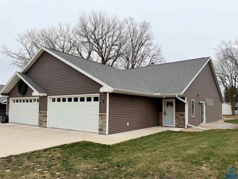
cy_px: 90
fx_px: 165
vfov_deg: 56.8
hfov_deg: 71.6
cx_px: 119
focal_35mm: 24
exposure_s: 1/943
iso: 80
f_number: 1.78
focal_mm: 6.76
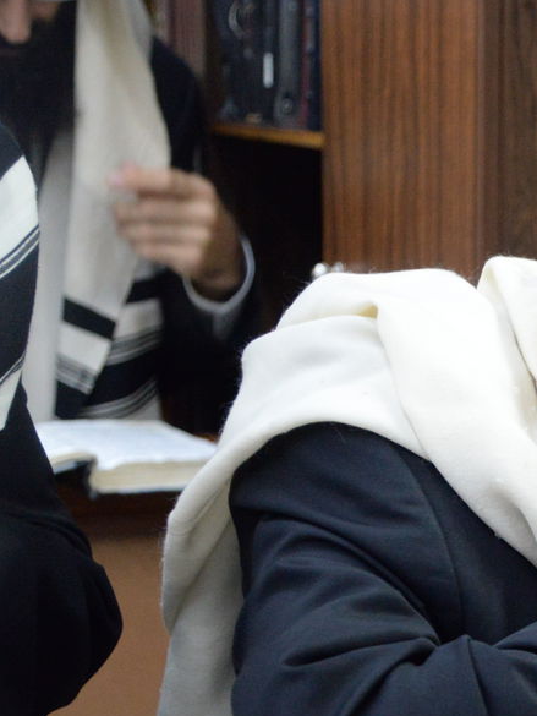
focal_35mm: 138
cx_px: 757
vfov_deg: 14.3
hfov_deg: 10.4
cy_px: 492
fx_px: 2853
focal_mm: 60
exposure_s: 1/160
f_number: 4.8
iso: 5000
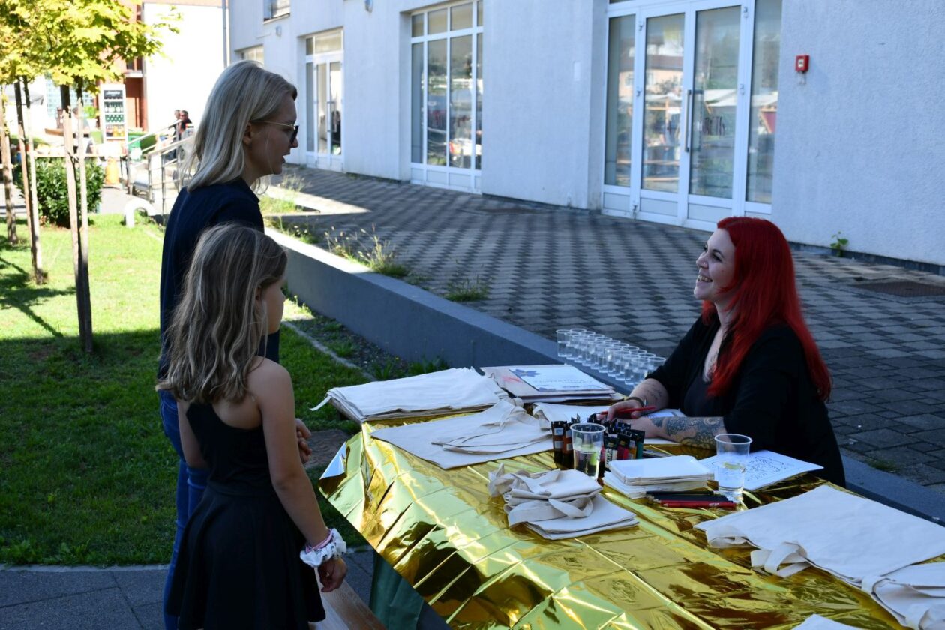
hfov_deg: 43.6
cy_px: 315
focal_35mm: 45
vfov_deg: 29.9
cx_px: 472
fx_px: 1181
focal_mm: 30
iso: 200
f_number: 7.1
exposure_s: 1/250
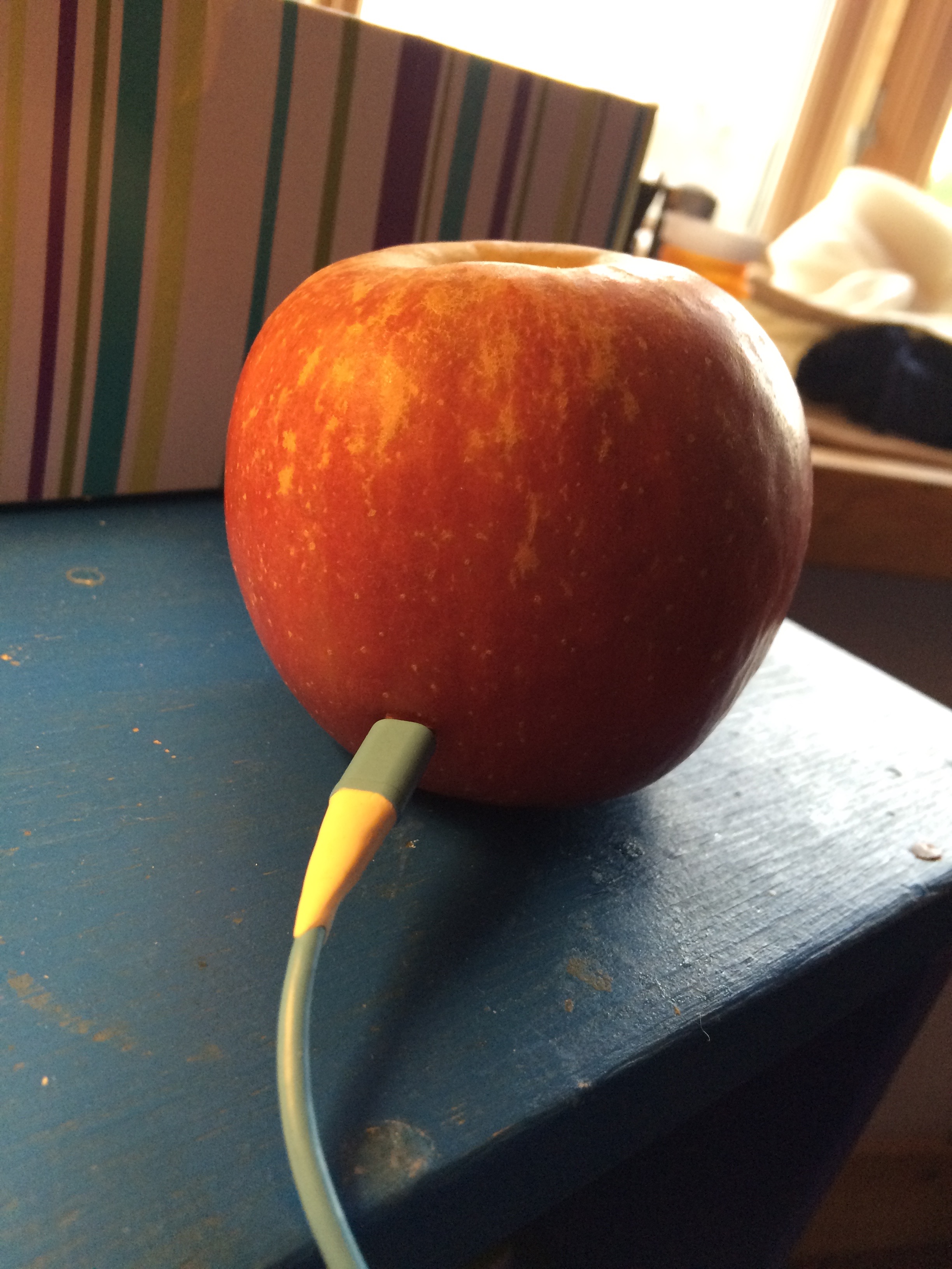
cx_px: 476
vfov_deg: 61.7
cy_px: 634
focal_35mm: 29
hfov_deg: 48.2
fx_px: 1063
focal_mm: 4.15
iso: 125
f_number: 2.2
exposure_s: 1/30
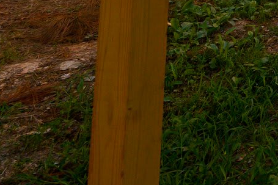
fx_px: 486
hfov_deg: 20.5
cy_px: -182
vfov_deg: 16.5
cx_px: 519
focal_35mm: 63
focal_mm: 14
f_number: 10
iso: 250
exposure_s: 1/1.25
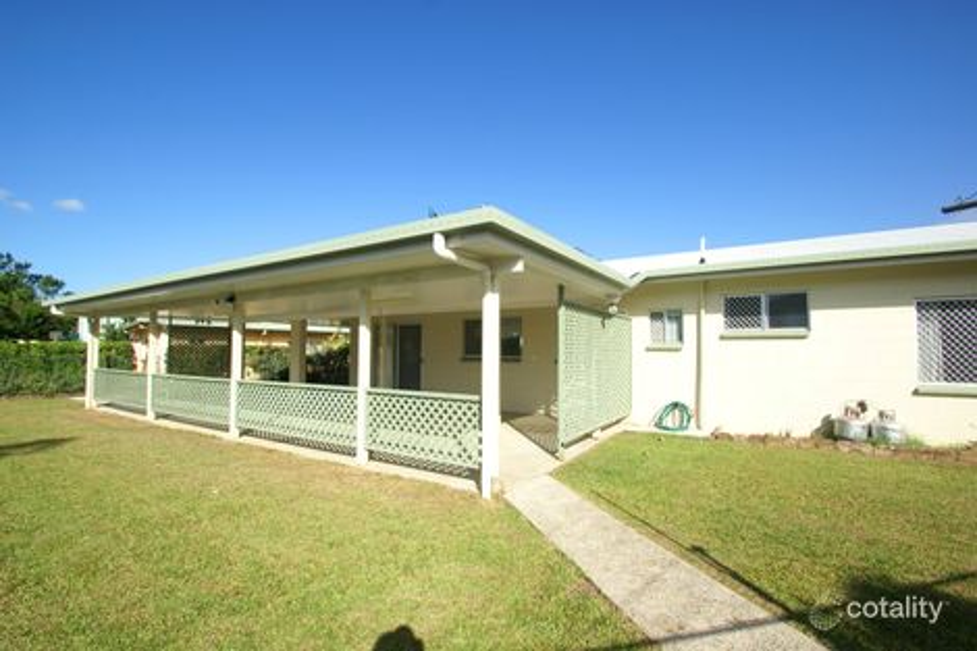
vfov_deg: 77.3
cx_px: 488
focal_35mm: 15
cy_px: 326
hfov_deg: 100.4
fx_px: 407
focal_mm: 10
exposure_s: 1/100
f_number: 10
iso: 100
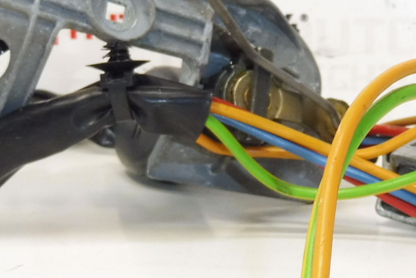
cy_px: 138
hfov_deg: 22.4
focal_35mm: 90
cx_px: 310
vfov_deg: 15.2
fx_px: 1040
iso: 200
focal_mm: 4.8
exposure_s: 1/60
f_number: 4
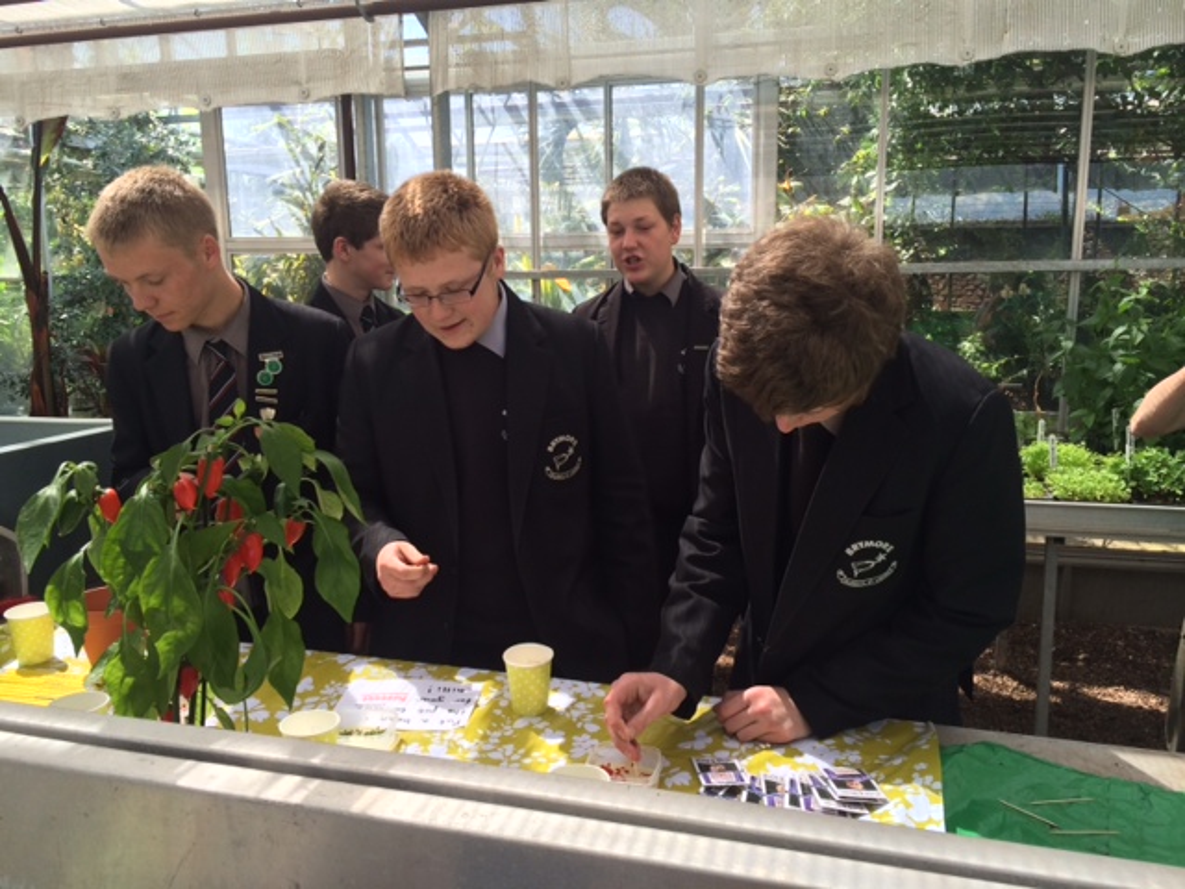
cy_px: 444
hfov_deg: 60.0
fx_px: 1027
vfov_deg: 46.8
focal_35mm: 30
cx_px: 592
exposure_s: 1/255
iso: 32
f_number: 2.2
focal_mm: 4.12
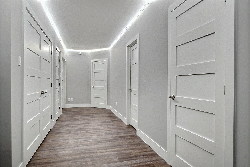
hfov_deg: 81.2
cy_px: 84
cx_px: 125
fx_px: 146
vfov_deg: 59.5
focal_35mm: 21
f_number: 9
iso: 400
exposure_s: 1/2
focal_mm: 14
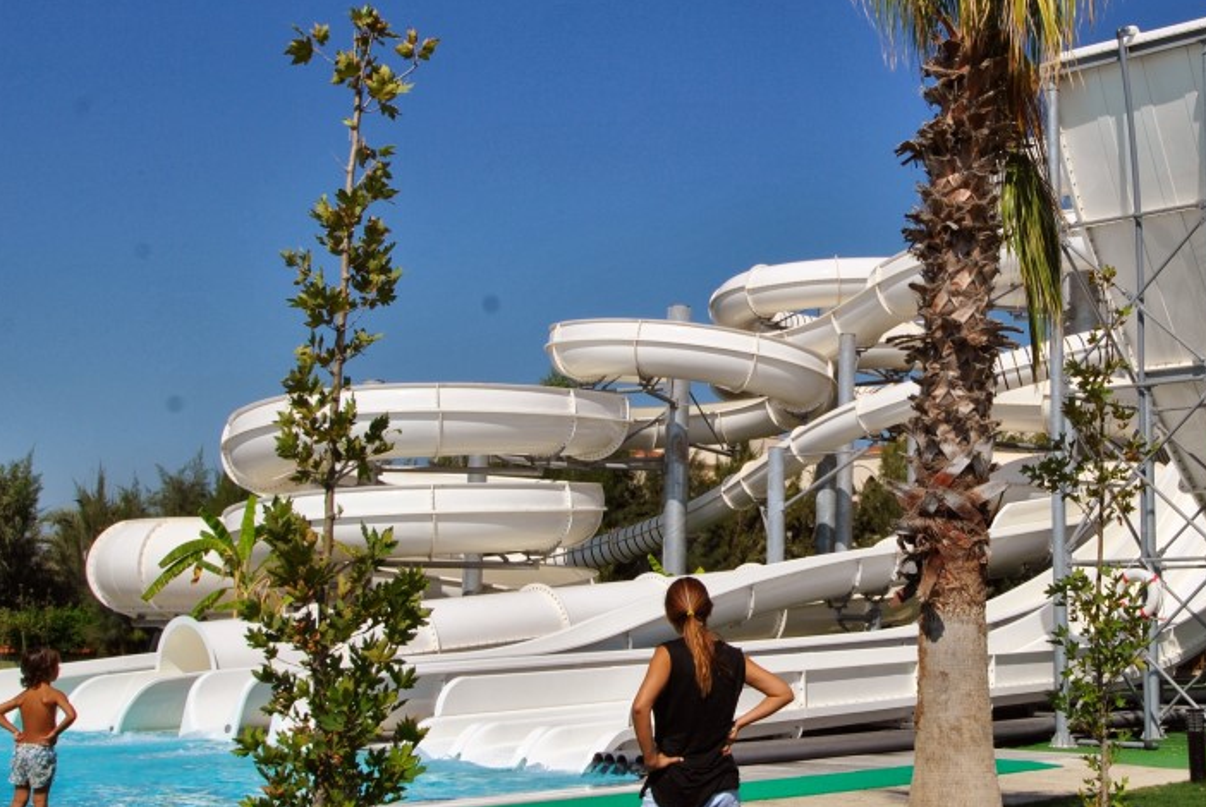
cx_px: 892
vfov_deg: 27.6
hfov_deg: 39.3
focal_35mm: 49
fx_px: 1644
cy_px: 374
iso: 100
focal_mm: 20
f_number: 10
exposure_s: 1/400
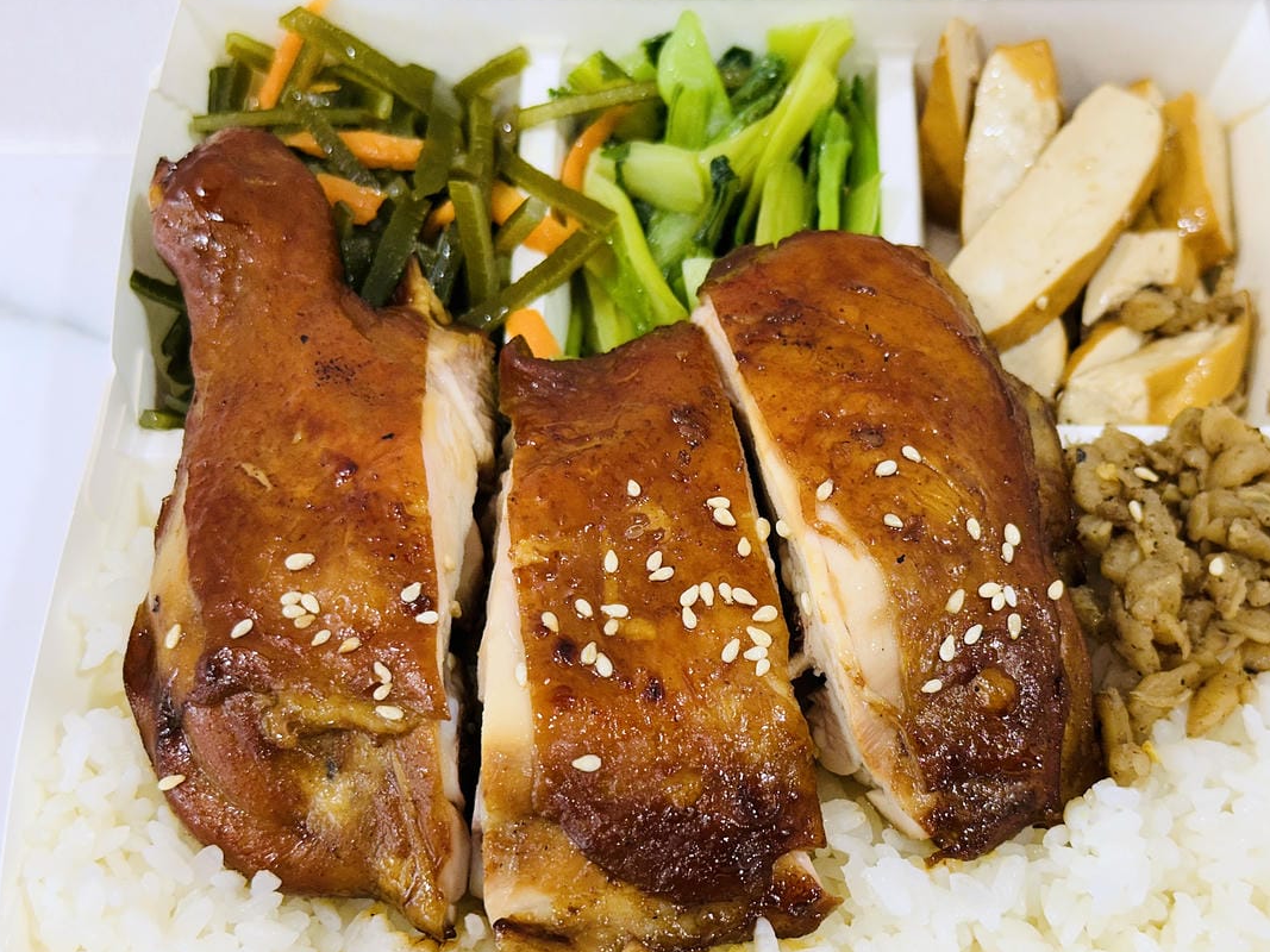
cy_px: 527
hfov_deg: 35.5
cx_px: 711
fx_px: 1981
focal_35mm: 54
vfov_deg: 27.0
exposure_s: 1/60
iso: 64
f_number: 1.78
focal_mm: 6.86
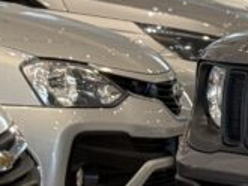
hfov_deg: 6.2
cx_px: 699
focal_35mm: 297
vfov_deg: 5.0
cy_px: 117
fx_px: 2129
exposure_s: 1/60
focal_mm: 6.76
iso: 125
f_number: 1.78
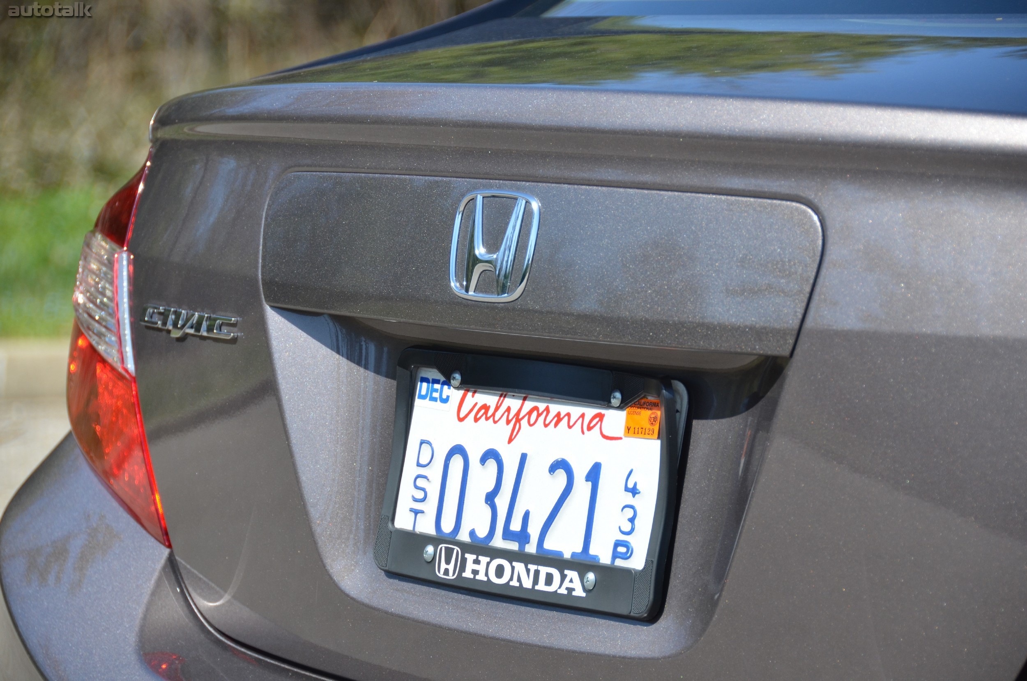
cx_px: 514
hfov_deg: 12.3
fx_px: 4783
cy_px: 340
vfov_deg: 8.1
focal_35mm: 168
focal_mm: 112
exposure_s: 1/1250
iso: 400
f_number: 5.3
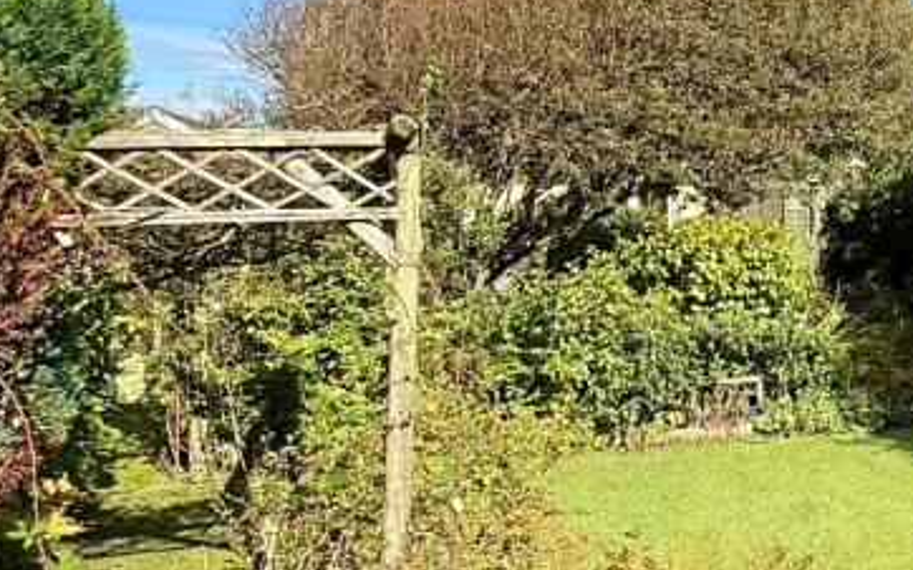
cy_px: 209
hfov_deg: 41.2
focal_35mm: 42
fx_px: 1045
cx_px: 910
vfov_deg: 30.4
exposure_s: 1/1087
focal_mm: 2.22
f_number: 2.2
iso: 50
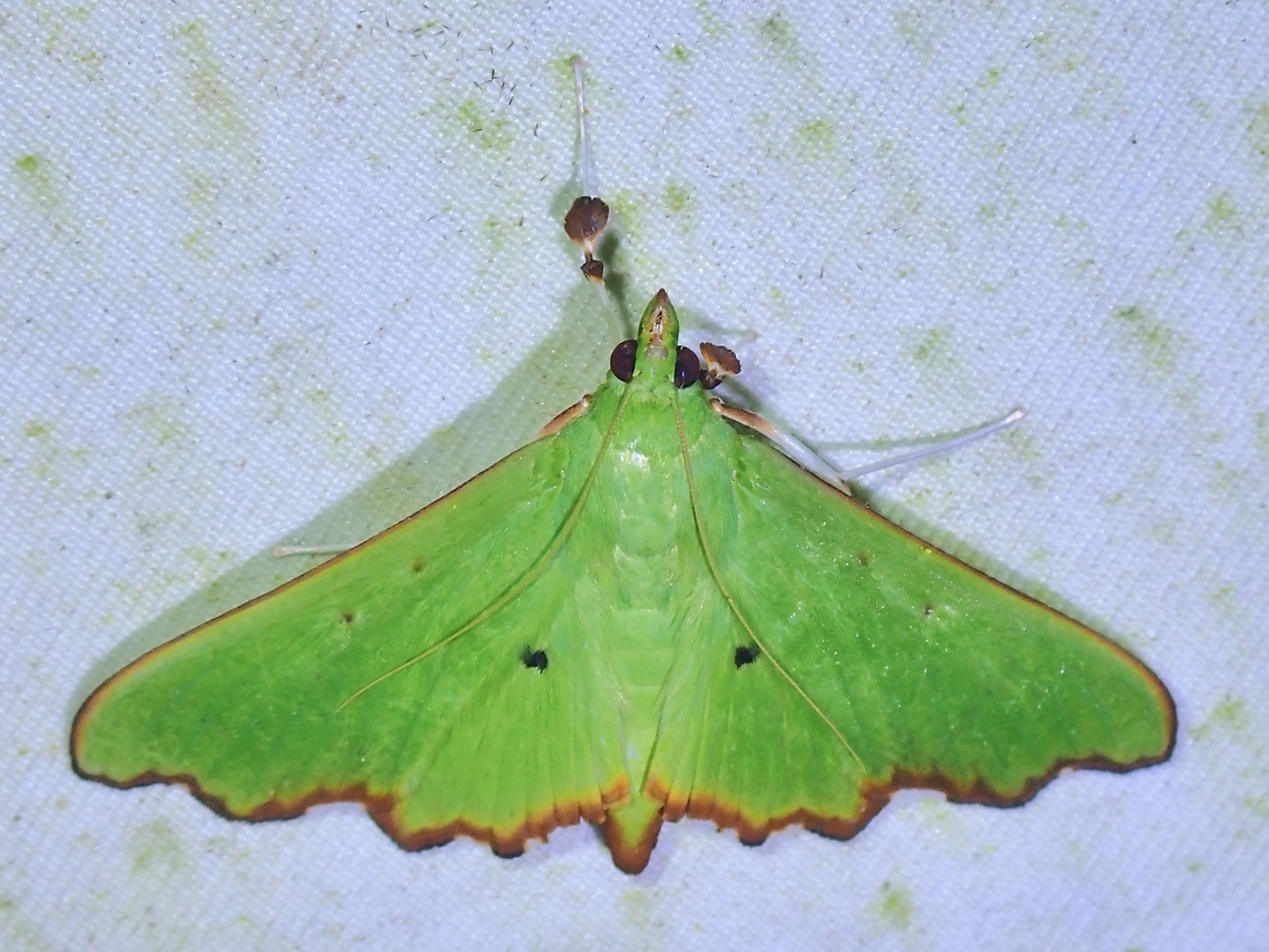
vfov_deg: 14.8
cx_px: 634
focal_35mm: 100
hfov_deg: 19.6
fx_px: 3666
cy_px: 476
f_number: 6.3
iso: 200
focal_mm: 18
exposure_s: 1/320
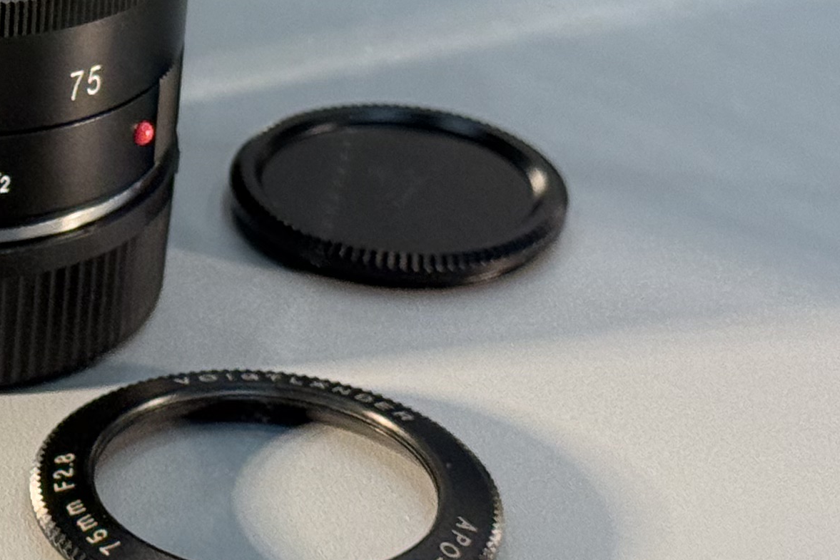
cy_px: 268
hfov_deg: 11.5
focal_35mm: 171
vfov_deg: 8.0
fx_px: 3990
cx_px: -403
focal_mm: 6.76
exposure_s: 1/326
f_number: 1.78
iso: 80
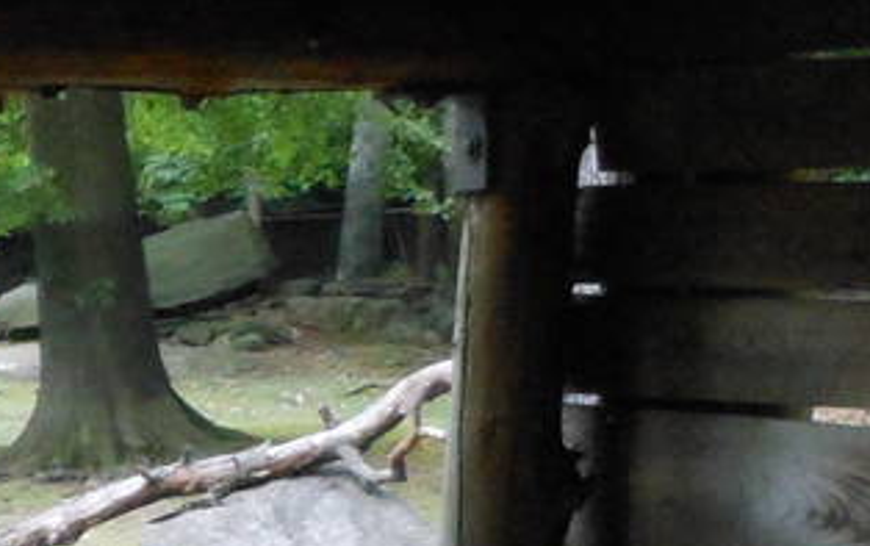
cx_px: -967
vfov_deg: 8.5
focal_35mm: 151
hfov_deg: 12.0
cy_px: 898
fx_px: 3584
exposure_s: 1/60
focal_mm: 5
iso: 400
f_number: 3.7
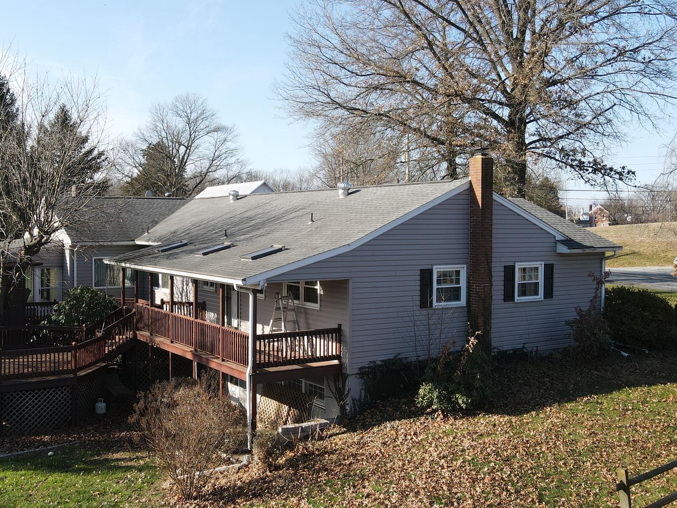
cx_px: 285
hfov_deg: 51.1
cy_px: 248
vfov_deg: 39.7
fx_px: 704
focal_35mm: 36
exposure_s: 1/320
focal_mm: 4.5
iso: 100
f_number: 2.8
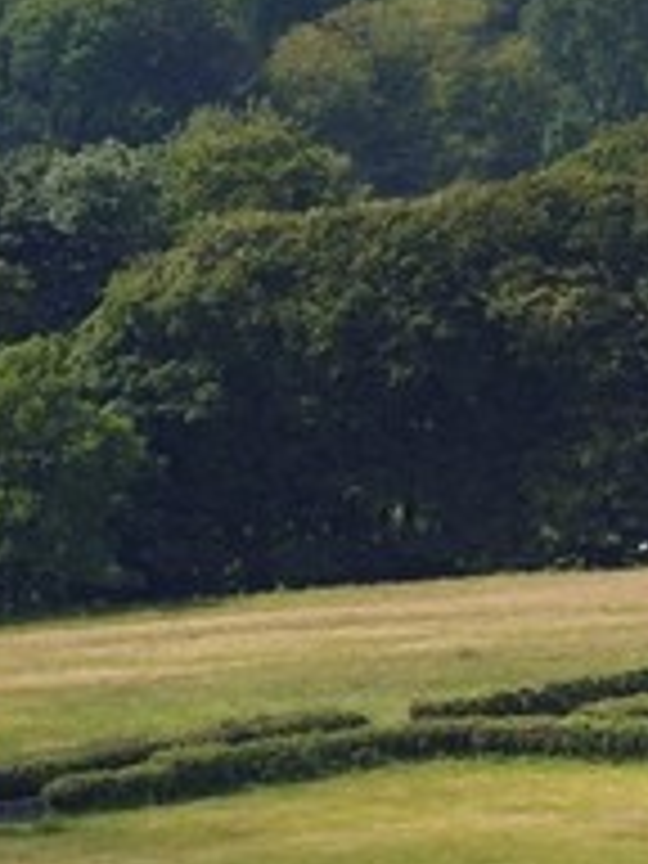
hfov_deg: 1.3
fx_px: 28030
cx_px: 2822
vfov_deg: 1.8
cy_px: -666
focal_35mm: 1123
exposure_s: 1/800
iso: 400
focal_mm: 140
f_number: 8
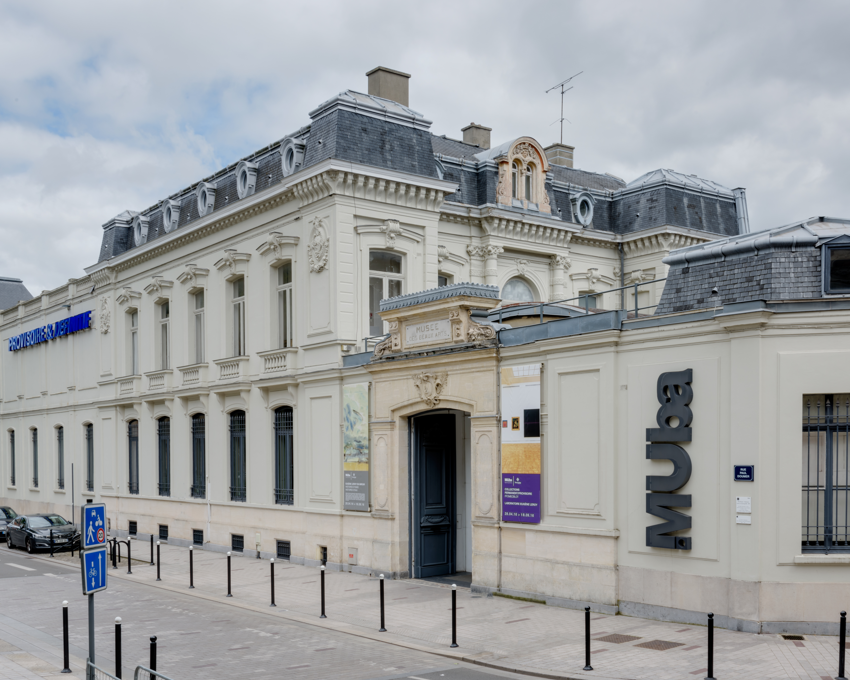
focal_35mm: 37
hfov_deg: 49.0
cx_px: 460
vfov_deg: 40.1
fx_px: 931
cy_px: 336
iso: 100
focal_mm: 32
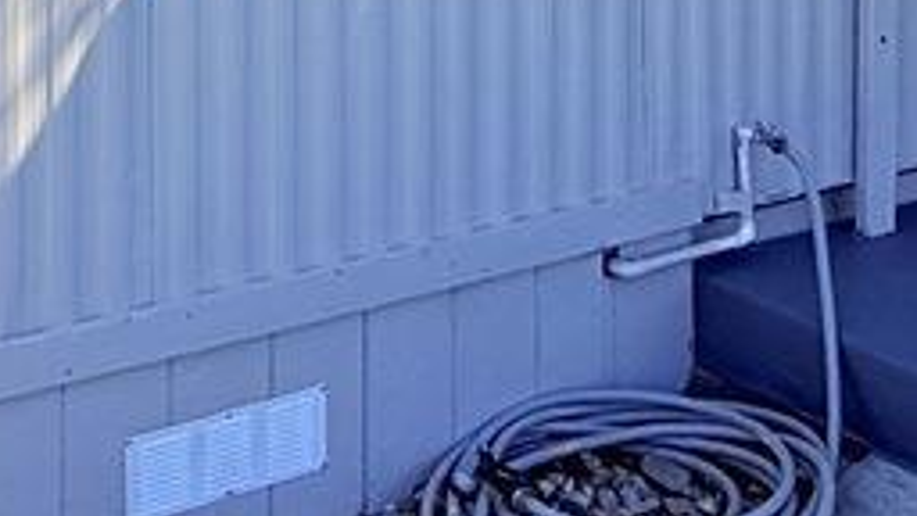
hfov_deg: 28.9
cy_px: -317
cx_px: 233
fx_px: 1751
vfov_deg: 15.2
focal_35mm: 72
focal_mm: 2.22
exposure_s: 1/1464
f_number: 2.2
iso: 50
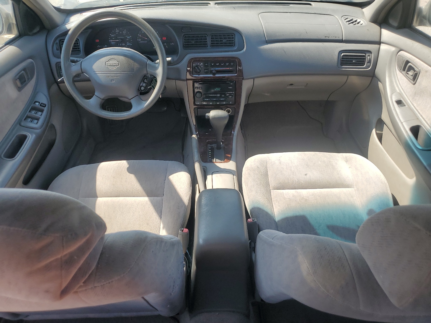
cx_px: 216
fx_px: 324
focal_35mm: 26
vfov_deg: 53.1
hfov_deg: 67.3
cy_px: 162
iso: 50
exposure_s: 1/714
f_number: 1.5
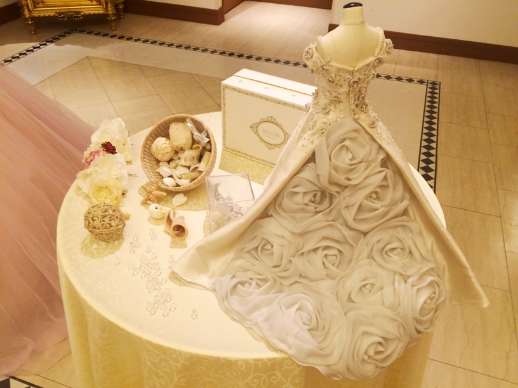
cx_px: 259
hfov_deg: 61.7
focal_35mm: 29
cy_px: 194
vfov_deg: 48.2
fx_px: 434
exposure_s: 1/30
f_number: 2.2
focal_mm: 4.15
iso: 64
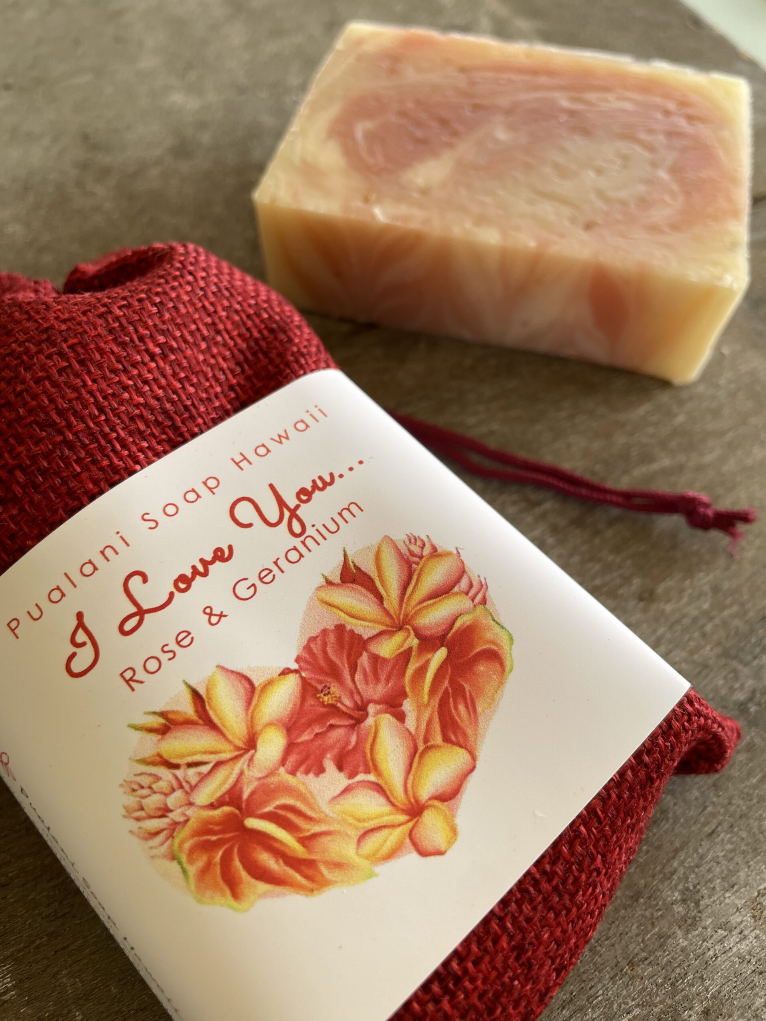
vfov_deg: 67.3
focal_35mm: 26
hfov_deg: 53.1
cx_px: 383
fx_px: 767
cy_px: 510
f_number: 1.6
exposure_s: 1/121
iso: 50
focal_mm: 4.2
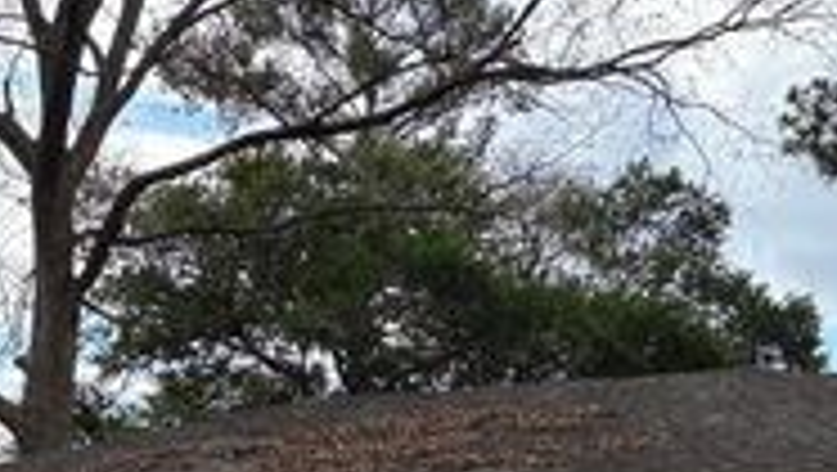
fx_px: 1688
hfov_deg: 27.5
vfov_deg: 15.1
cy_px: 645
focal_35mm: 76
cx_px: 616
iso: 50
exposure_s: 1/818
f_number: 1.6
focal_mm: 5.96
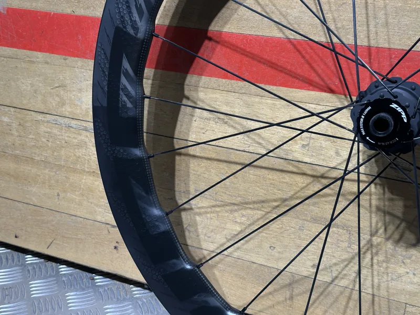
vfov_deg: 30.3
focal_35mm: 48
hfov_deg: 39.7
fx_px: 582
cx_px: 210
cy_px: 158
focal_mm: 6.86
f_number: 1.78
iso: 40
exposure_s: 1/108
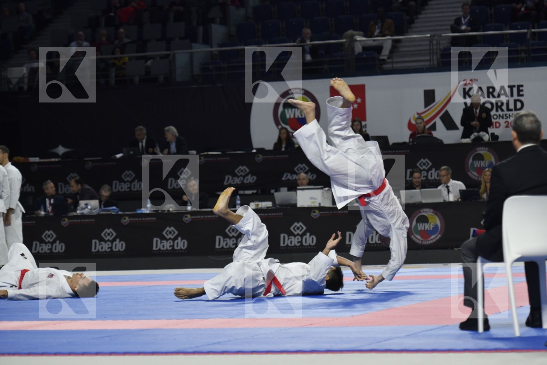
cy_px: 182
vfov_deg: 9.8
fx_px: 2127
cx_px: 274
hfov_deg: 14.7
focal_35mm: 140
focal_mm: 140
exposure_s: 1/800
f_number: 4
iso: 1250
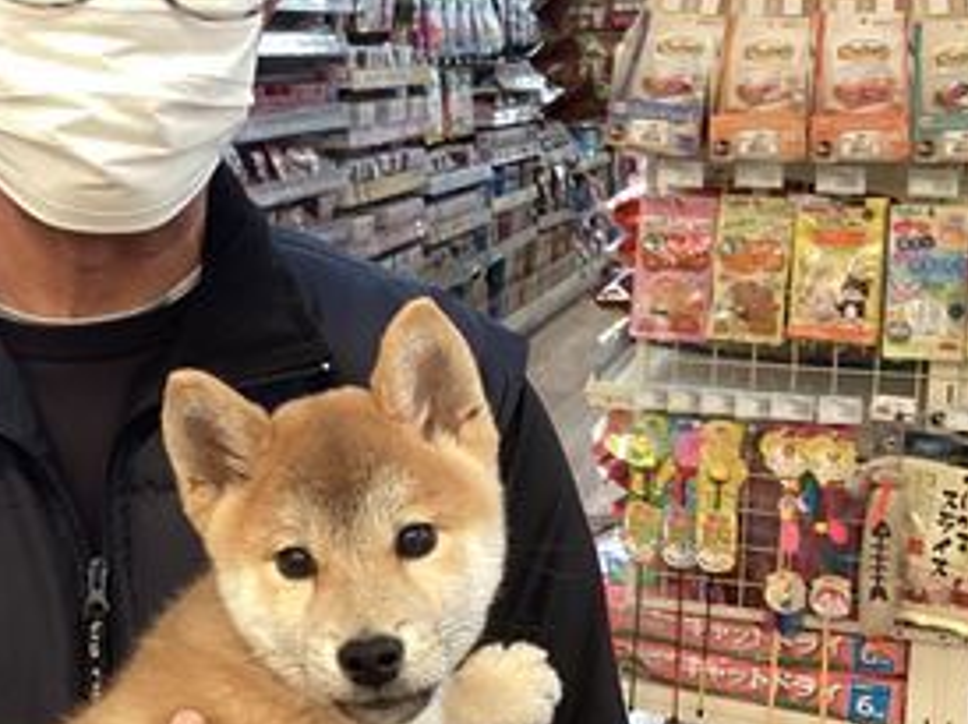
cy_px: 314
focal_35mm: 68
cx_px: 88
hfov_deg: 27.5
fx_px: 1900
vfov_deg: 21.6
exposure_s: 1/60
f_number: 2.4
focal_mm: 3.3
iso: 125
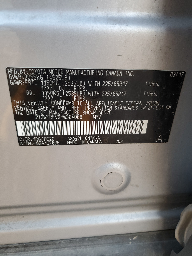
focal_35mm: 26
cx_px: 96
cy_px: 128
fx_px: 192
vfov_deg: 67.3
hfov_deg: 53.1
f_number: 1.5
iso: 58
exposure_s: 1/60.2
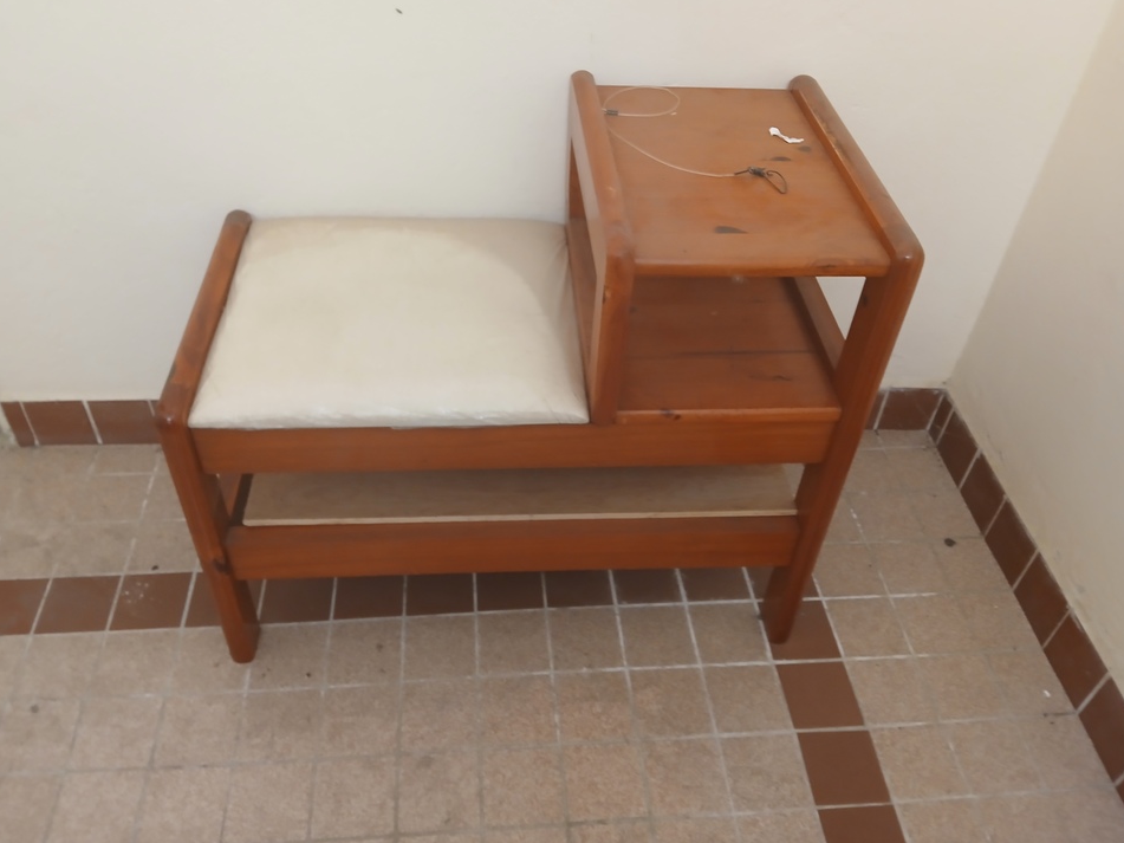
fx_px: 909
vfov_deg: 49.7
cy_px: 410
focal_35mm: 28
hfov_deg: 63.4
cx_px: 545
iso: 320
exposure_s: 1/25
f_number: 1.8
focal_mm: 3.98
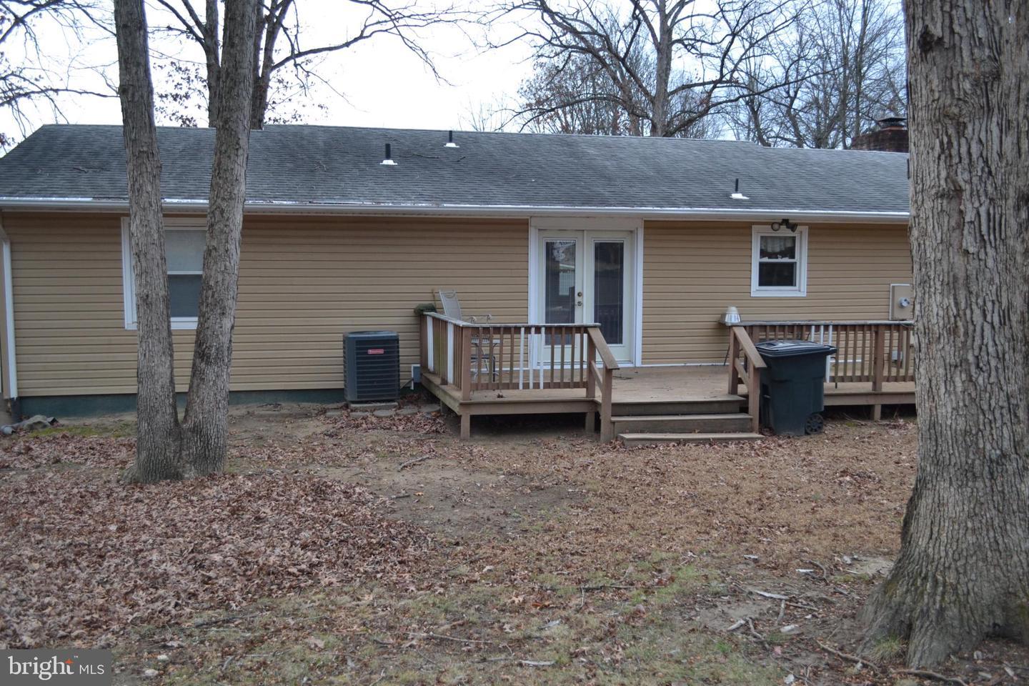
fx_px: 943
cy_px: 343
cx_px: 514
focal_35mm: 33
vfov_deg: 40.0
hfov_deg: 57.2
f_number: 4.5
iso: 400
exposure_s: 1/80
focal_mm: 22
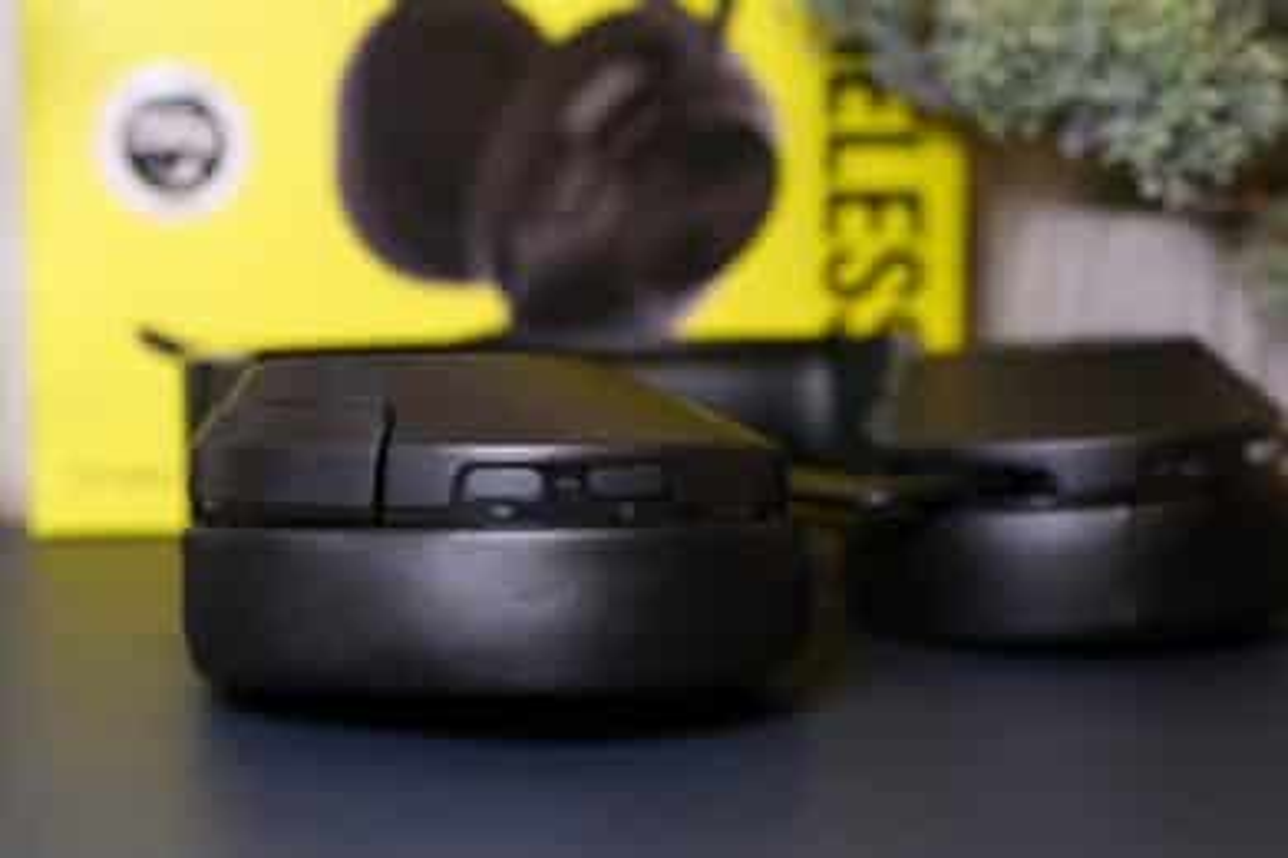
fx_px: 2003
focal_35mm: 56
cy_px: 429
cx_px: 644
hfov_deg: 35.6
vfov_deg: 24.2
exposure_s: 1/56
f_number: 4.5
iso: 1250
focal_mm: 37.6
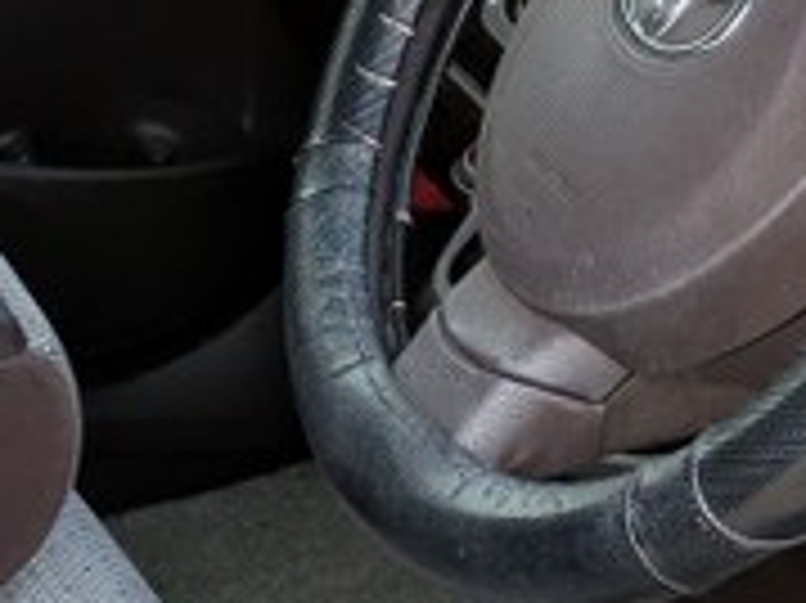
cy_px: 562
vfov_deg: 9.9
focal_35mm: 149
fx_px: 3467
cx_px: 227
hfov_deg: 13.2
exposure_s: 1/764
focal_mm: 5.43
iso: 62
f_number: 1.89
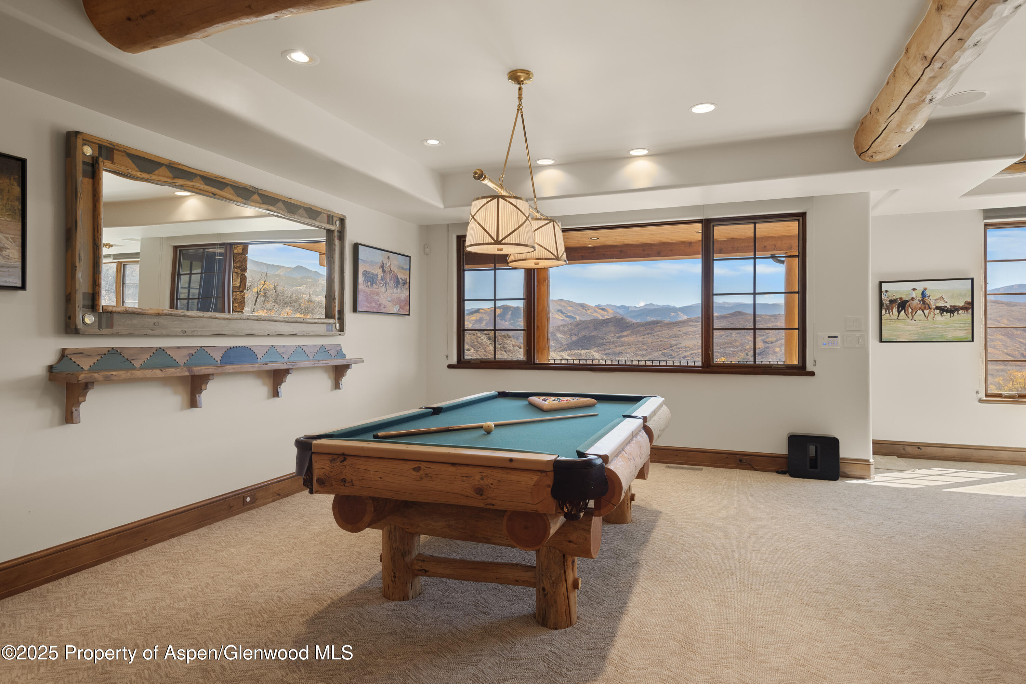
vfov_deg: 61.9
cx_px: 513
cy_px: 342
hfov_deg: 84.0
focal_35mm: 20
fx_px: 570
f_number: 7.1
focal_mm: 20
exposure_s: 1/4
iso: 400
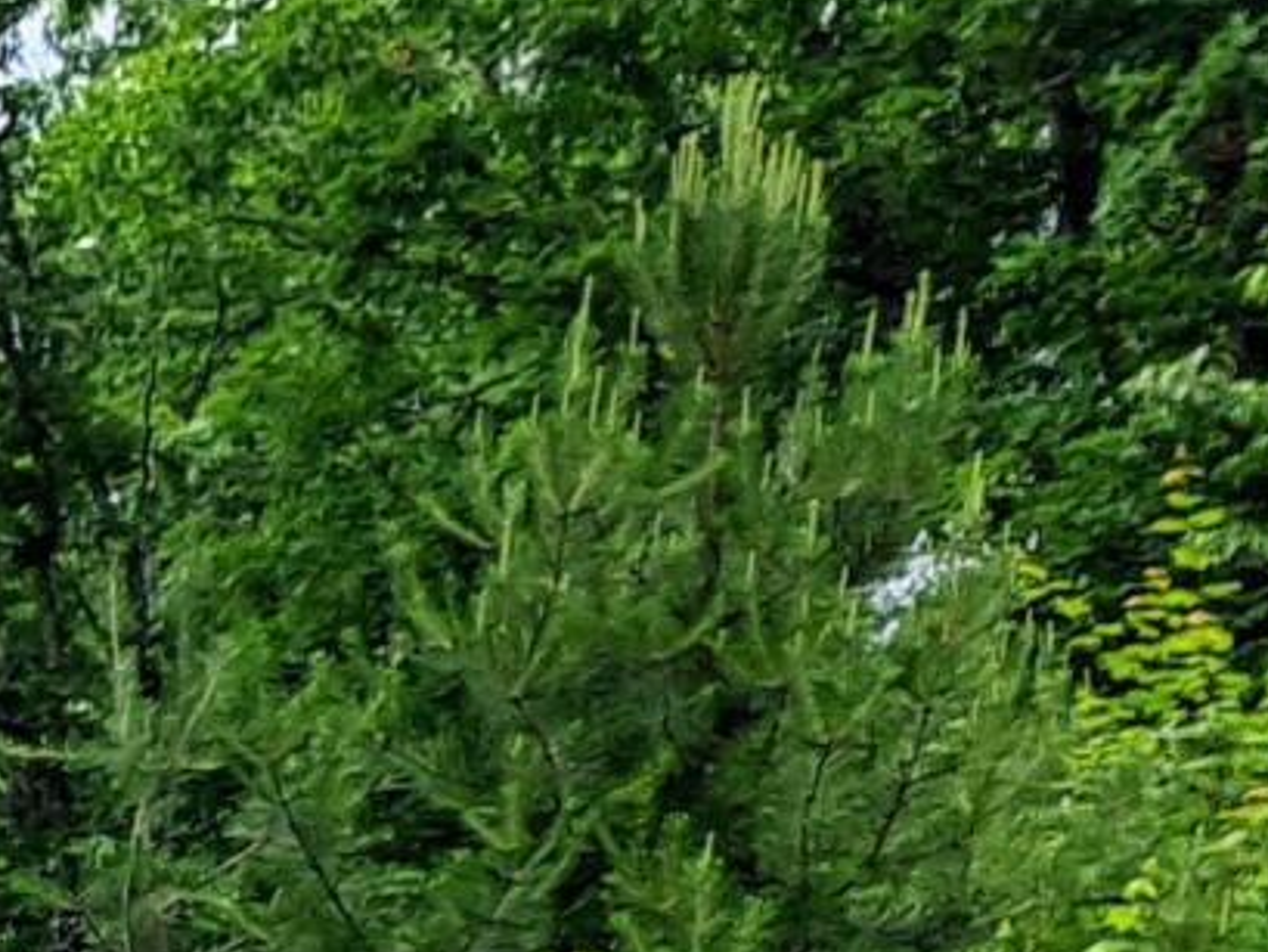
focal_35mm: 176
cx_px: -3069
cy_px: 1678
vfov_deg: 8.2
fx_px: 6449
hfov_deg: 8.5
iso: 50
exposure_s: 1/861
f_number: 1.8
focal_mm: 5.23
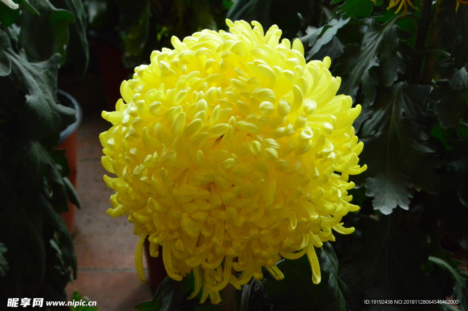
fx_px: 1754
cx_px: 234
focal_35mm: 135
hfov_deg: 15.2
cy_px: 156
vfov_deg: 10.1
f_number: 20
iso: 6400
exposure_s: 1/100
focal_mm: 90
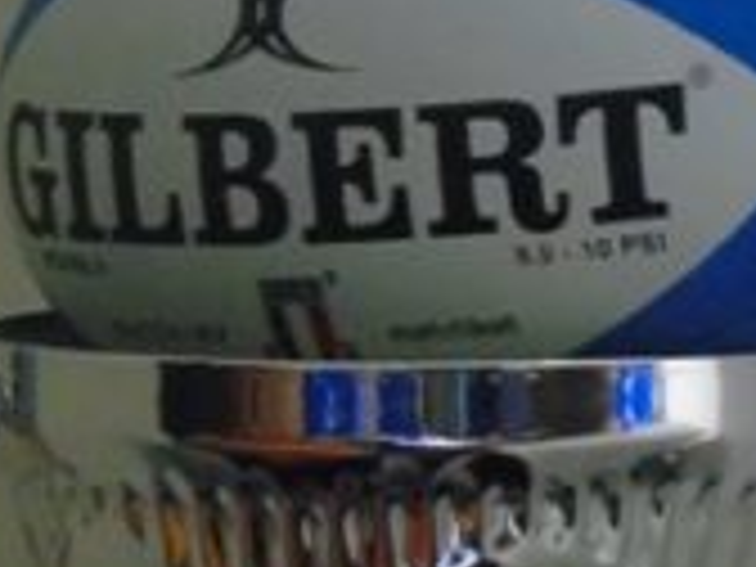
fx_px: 19131
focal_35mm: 876
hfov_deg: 2.3
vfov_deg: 1.7
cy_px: 724
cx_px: 1498
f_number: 4.7
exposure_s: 1/40
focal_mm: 38
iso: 800
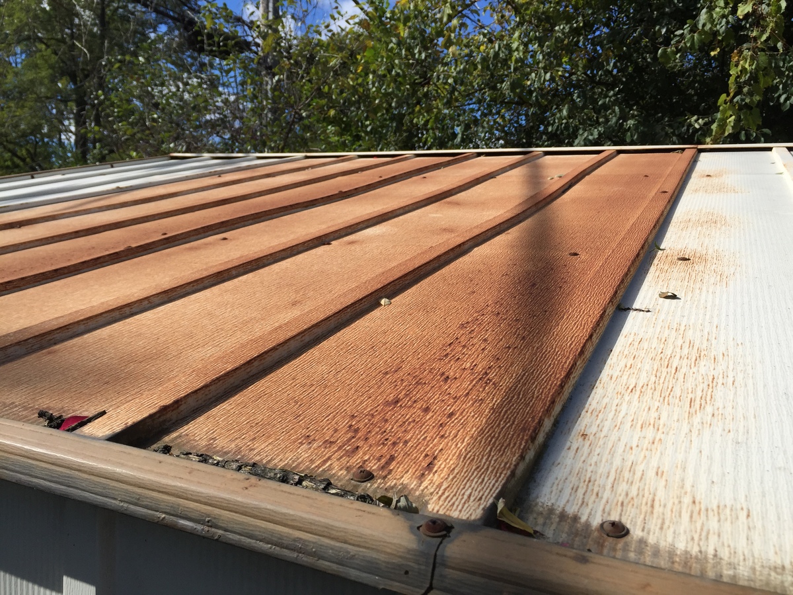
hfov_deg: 61.7
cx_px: 396
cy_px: 298
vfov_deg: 48.2
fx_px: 664
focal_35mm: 29
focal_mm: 4.15
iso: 32
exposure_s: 1/2475
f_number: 2.2
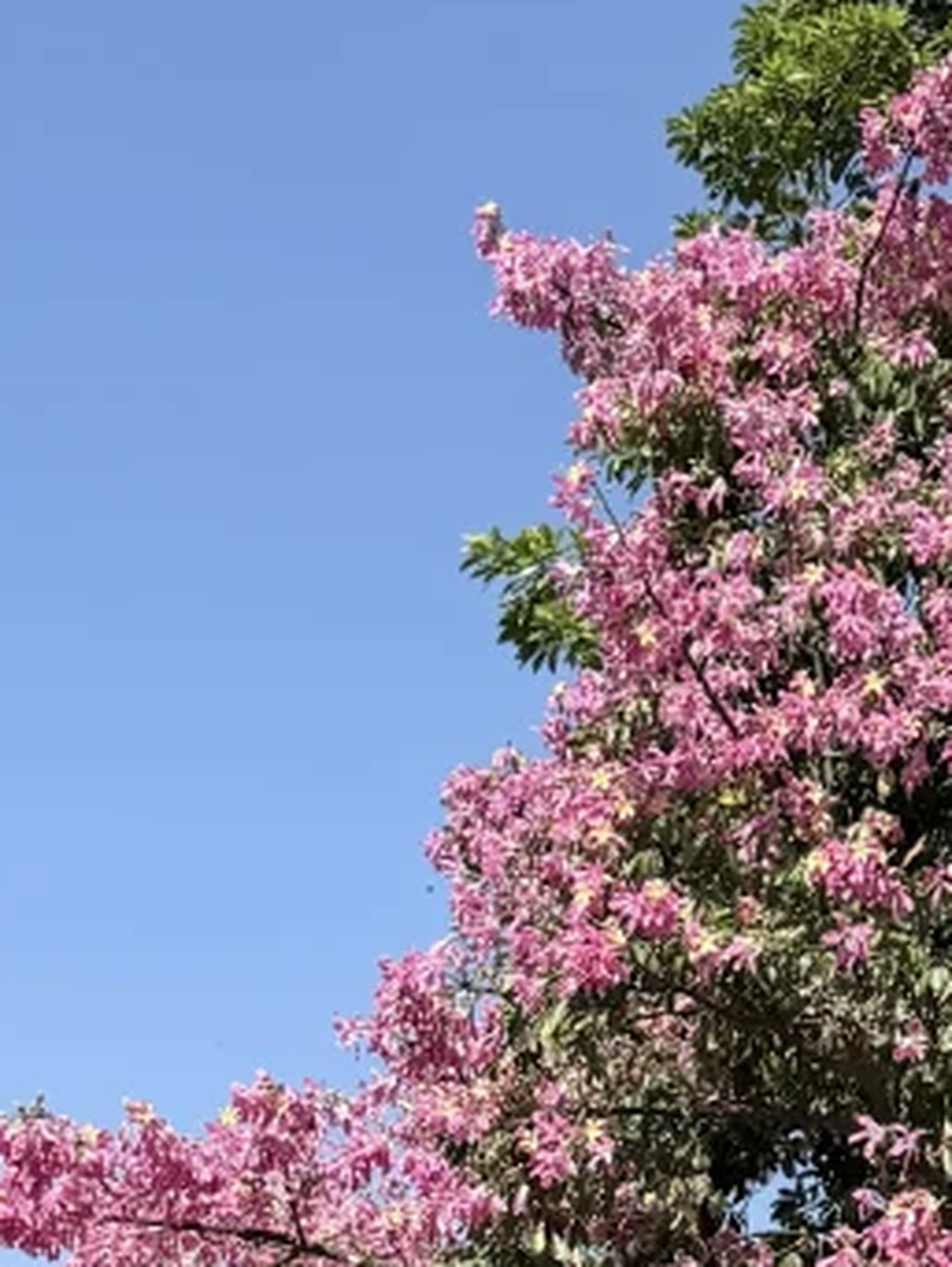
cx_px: 948
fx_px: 3699
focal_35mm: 101
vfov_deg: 16.9
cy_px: 2108
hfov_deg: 14.4
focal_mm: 6.76
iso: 80
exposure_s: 1/3953
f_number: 1.78
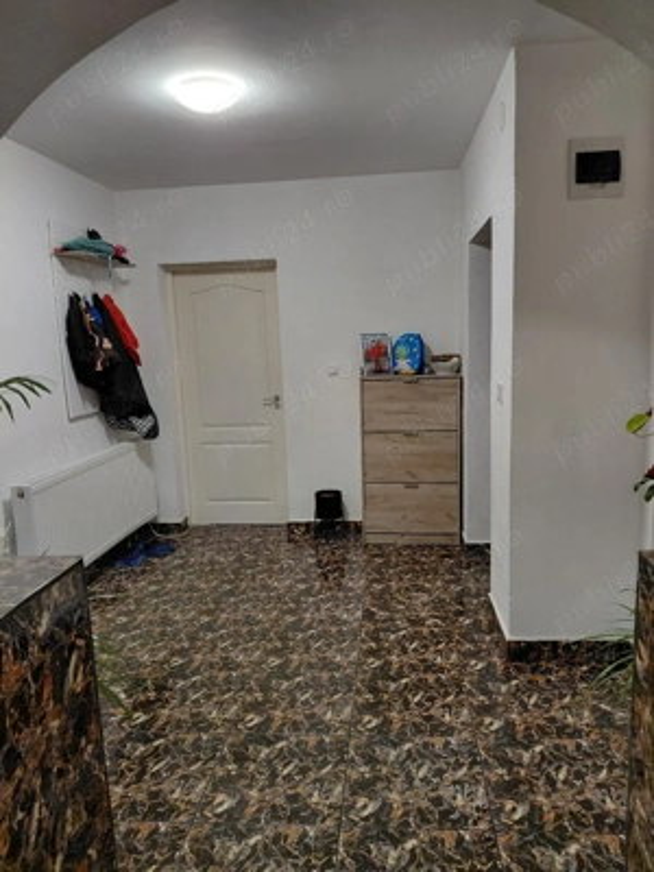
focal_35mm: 25
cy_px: 436
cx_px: 327
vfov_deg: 69.4
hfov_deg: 54.9
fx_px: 630
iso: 320
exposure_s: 1/50.3
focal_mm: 4.69
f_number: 1.8
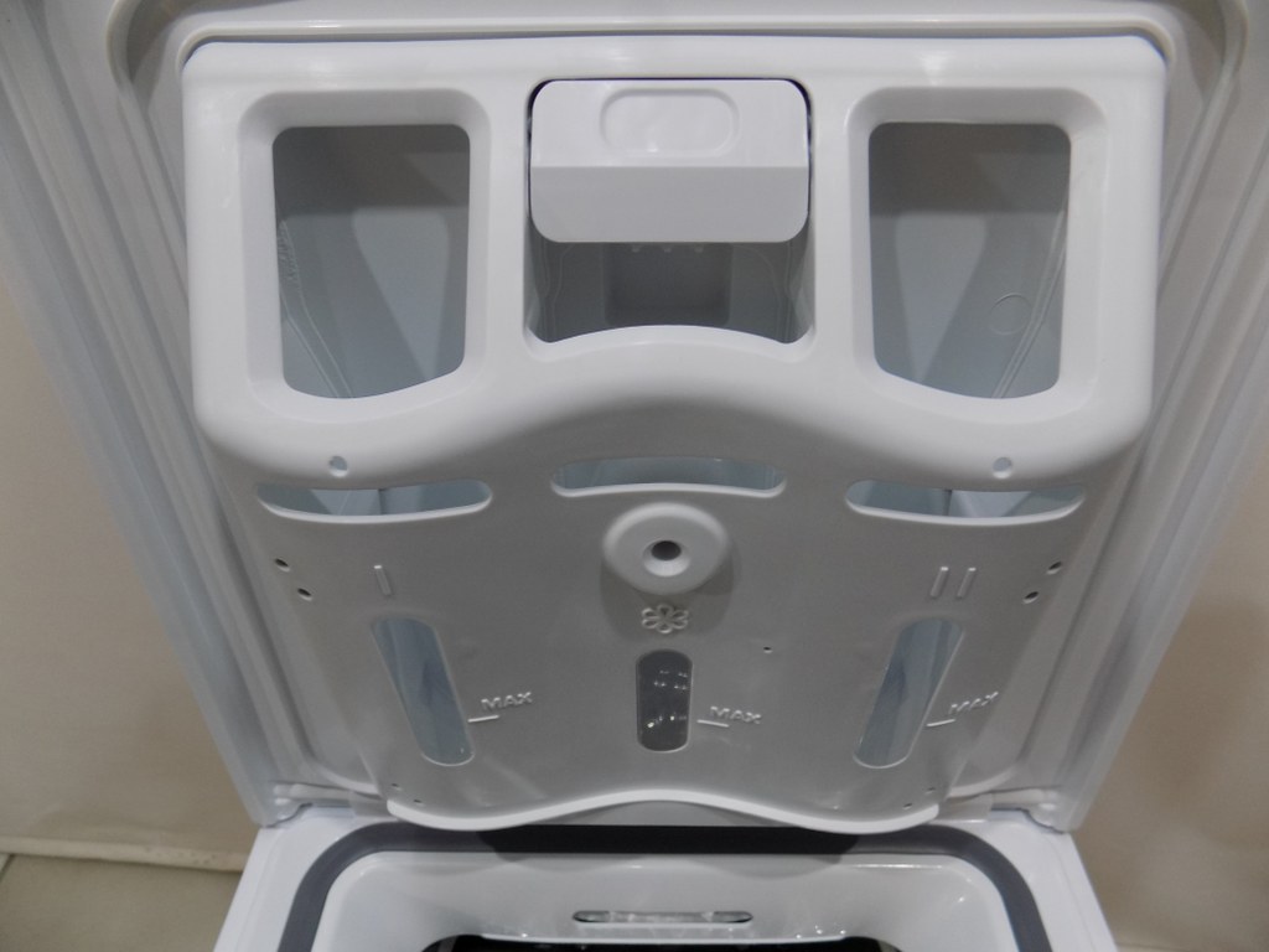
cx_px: 634
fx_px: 843
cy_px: 476
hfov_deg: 73.9
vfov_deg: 58.9
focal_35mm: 23
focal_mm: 4
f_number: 3.1
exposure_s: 1/30
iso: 80
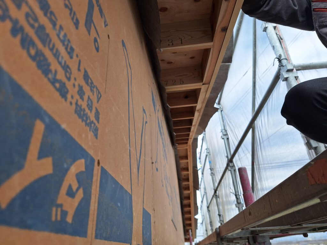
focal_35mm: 23
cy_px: 122
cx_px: 164
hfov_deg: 73.9
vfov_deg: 58.9
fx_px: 217
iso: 40
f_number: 1.8
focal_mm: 5.54
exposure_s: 1/748
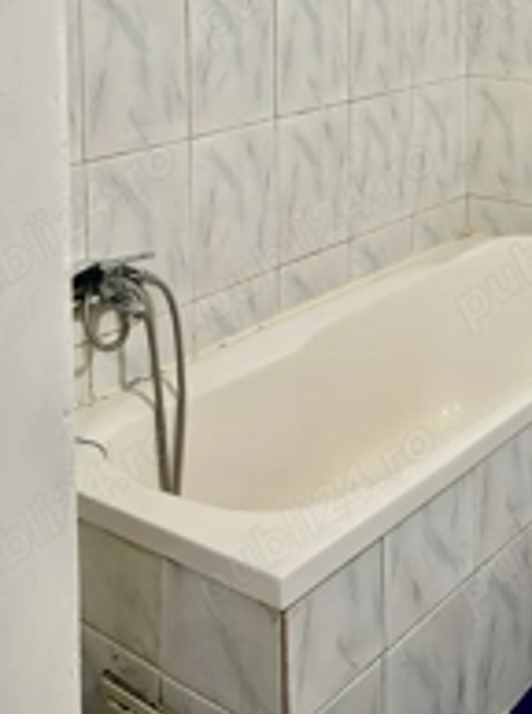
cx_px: 443
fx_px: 1110
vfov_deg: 32.9
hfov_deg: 26.3
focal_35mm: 54
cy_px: 11
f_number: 1.5
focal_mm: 5.7
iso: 100
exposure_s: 1/100
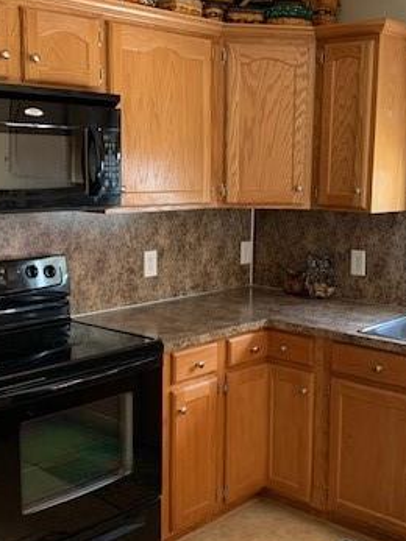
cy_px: 285
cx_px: 255
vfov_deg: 39.7
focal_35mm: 48
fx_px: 751
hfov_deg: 30.1
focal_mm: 4.25
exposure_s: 1/60
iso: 200
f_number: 1.8
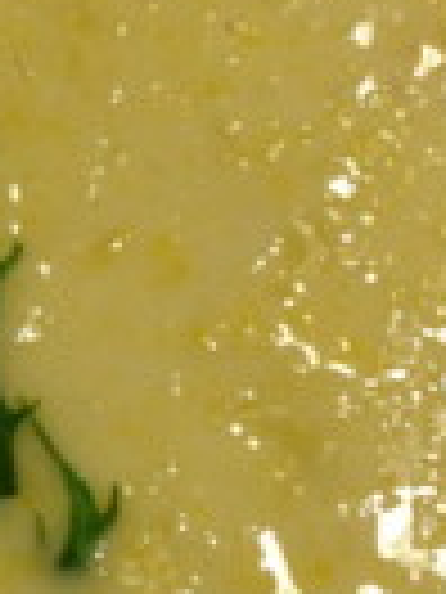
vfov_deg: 16.4
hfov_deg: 12.4
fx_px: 2044
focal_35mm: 119
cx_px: 77
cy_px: 477
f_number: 2.4
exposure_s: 1/20
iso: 160
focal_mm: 4.28
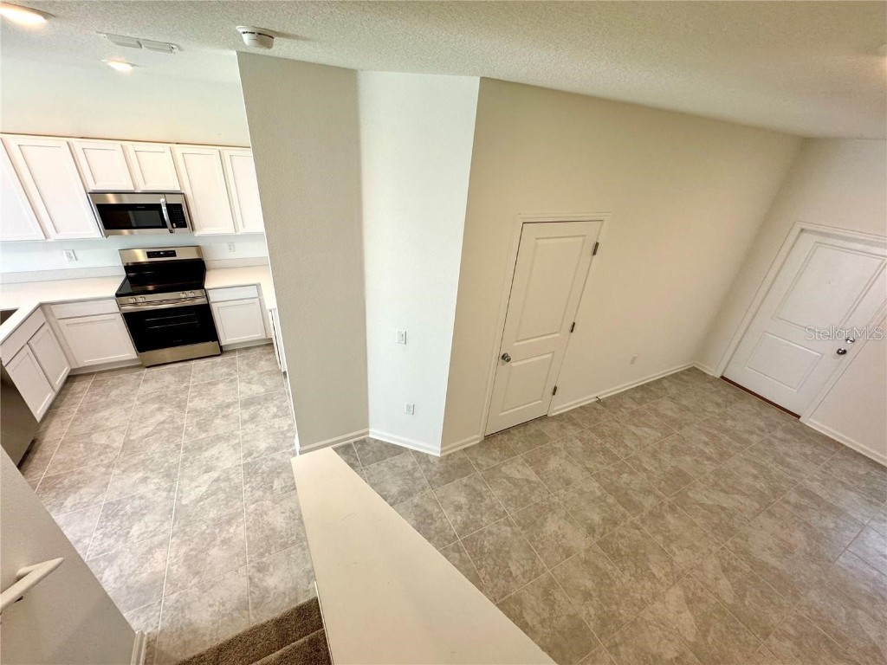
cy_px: 332
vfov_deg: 85.7
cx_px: 444
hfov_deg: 102.1
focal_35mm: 14
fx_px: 359
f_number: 2.2
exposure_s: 1/120
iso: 160
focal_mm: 2.22
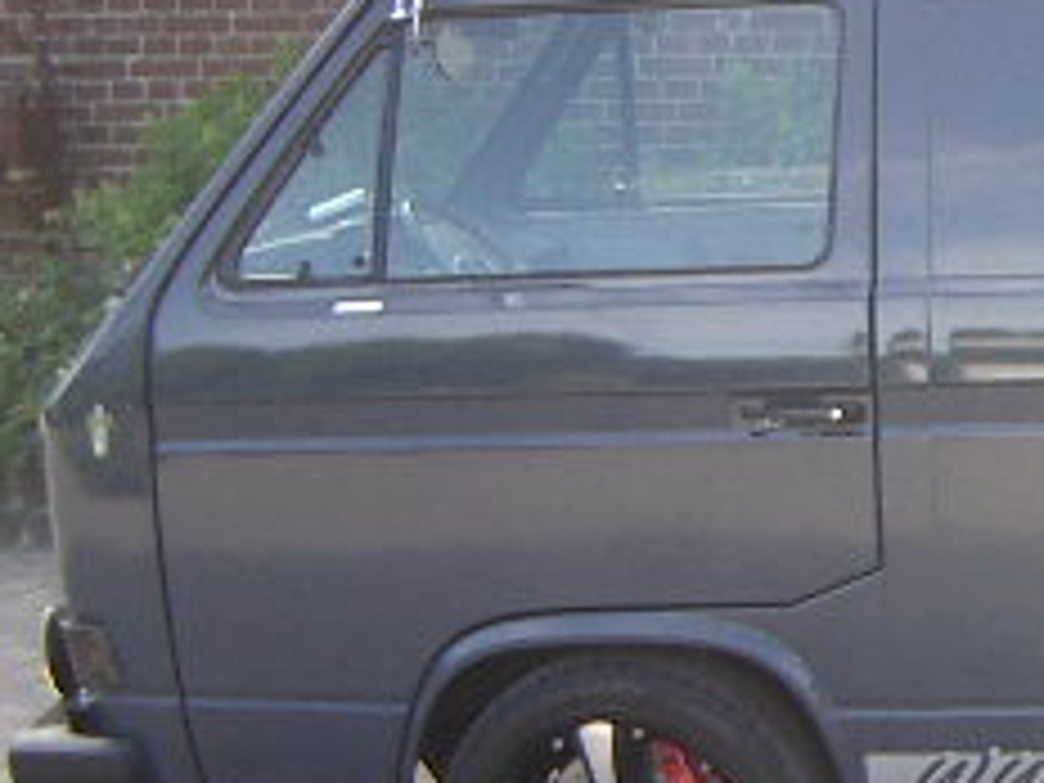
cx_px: 1282
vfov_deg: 14.1
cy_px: 405
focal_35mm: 105
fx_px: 3167
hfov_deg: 17.7
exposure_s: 1/125
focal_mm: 5.8
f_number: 2.6
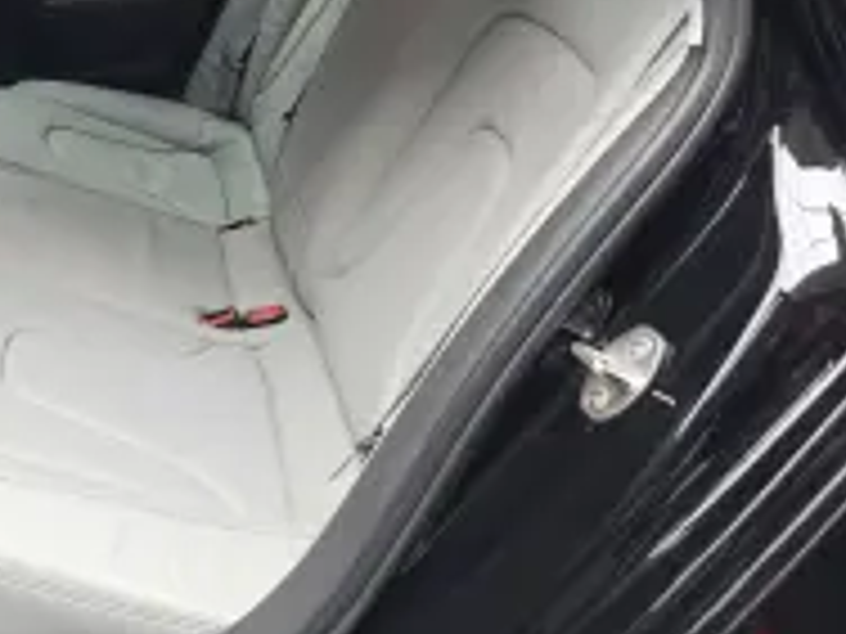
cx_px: 54
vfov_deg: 32.5
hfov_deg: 39.2
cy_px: 193
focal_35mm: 44
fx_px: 1075
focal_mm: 6.25
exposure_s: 1/100
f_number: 1.7
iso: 160
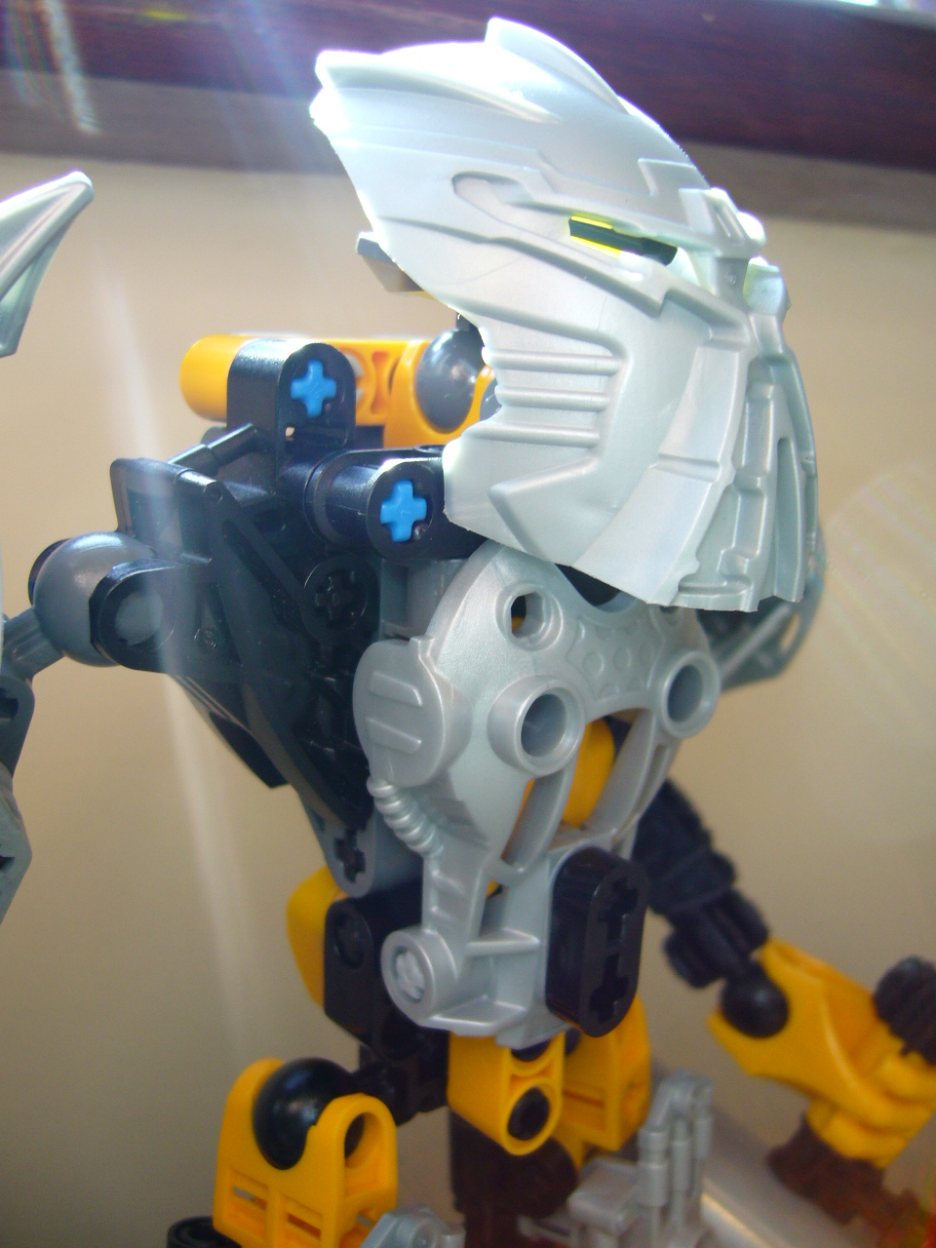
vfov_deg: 52.6
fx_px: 1262
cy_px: 624
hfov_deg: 40.7
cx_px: 468
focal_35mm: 35
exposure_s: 1/80
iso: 100
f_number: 2.8
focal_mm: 5.8
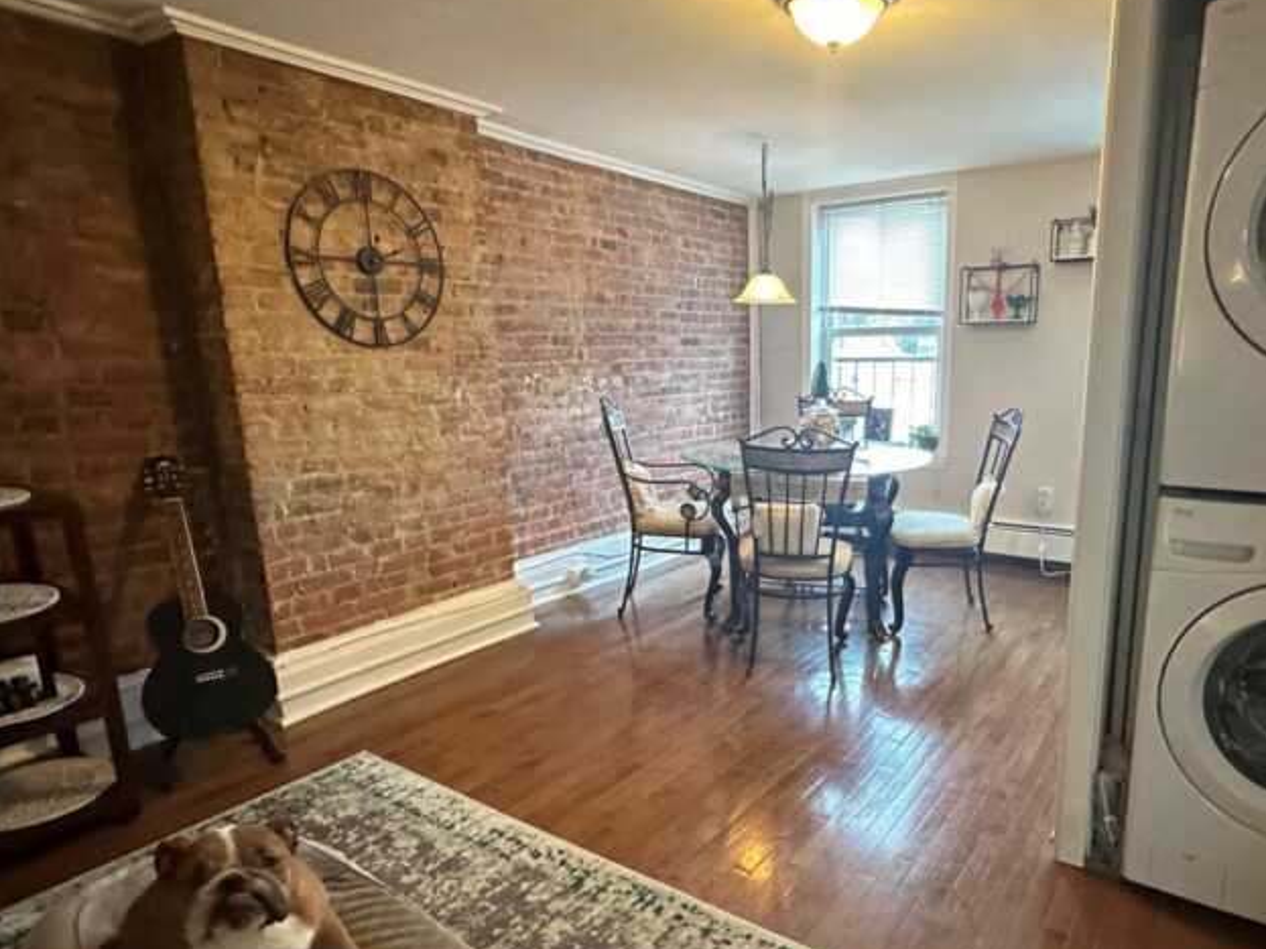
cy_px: 555
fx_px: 841
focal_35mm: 23
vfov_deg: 58.5
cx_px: 762
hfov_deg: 73.1
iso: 640
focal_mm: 2.22
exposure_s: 1/60
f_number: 2.2
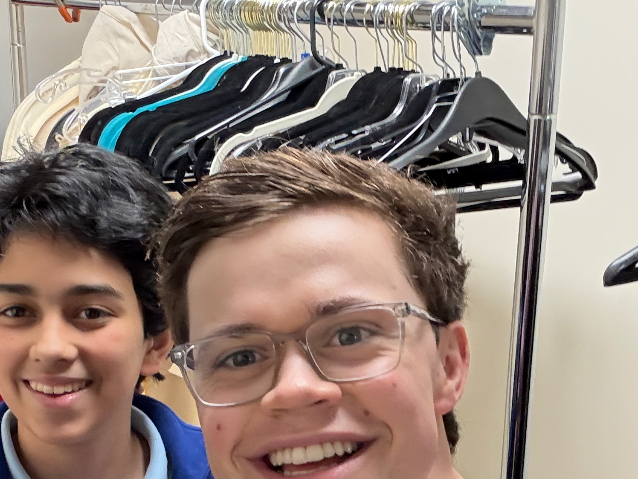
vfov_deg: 23.4
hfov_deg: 31.2
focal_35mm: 62
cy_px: 362
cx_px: 344
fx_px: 1143
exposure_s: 1/60
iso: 320
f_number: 1.9
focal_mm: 2.69
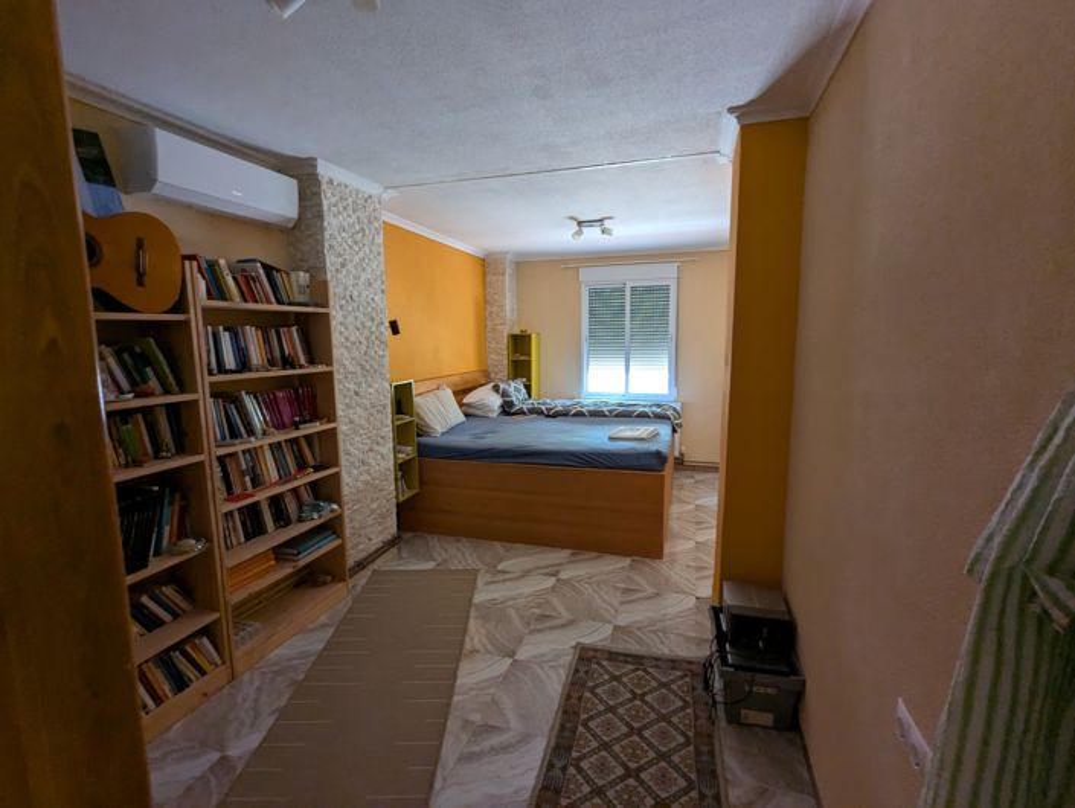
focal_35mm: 16
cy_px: 404
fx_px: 497
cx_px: 538
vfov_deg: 78.2
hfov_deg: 94.4
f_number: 2.2
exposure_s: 1/25.5
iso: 308
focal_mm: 2.35
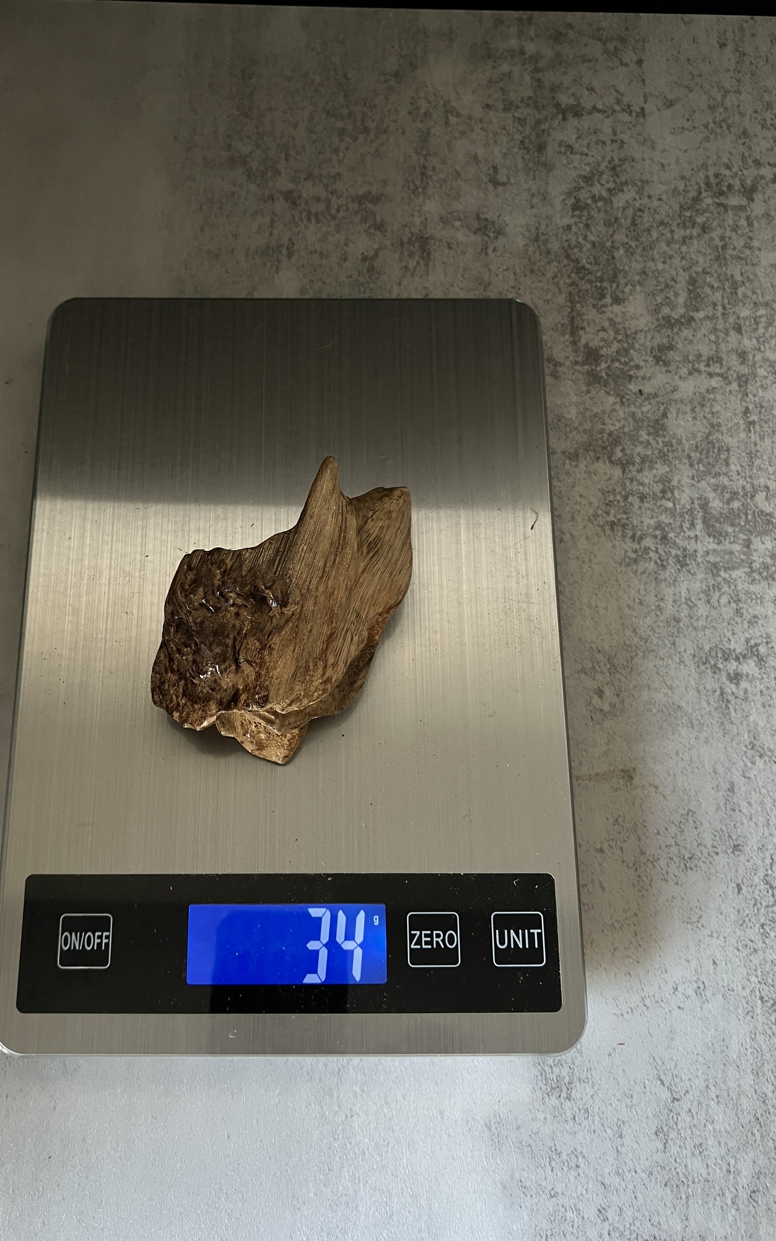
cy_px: 619
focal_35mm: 30
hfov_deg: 41.7
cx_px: 326
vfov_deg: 62.9
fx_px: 1015
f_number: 1.8
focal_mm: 3.99
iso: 160
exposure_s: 1/60
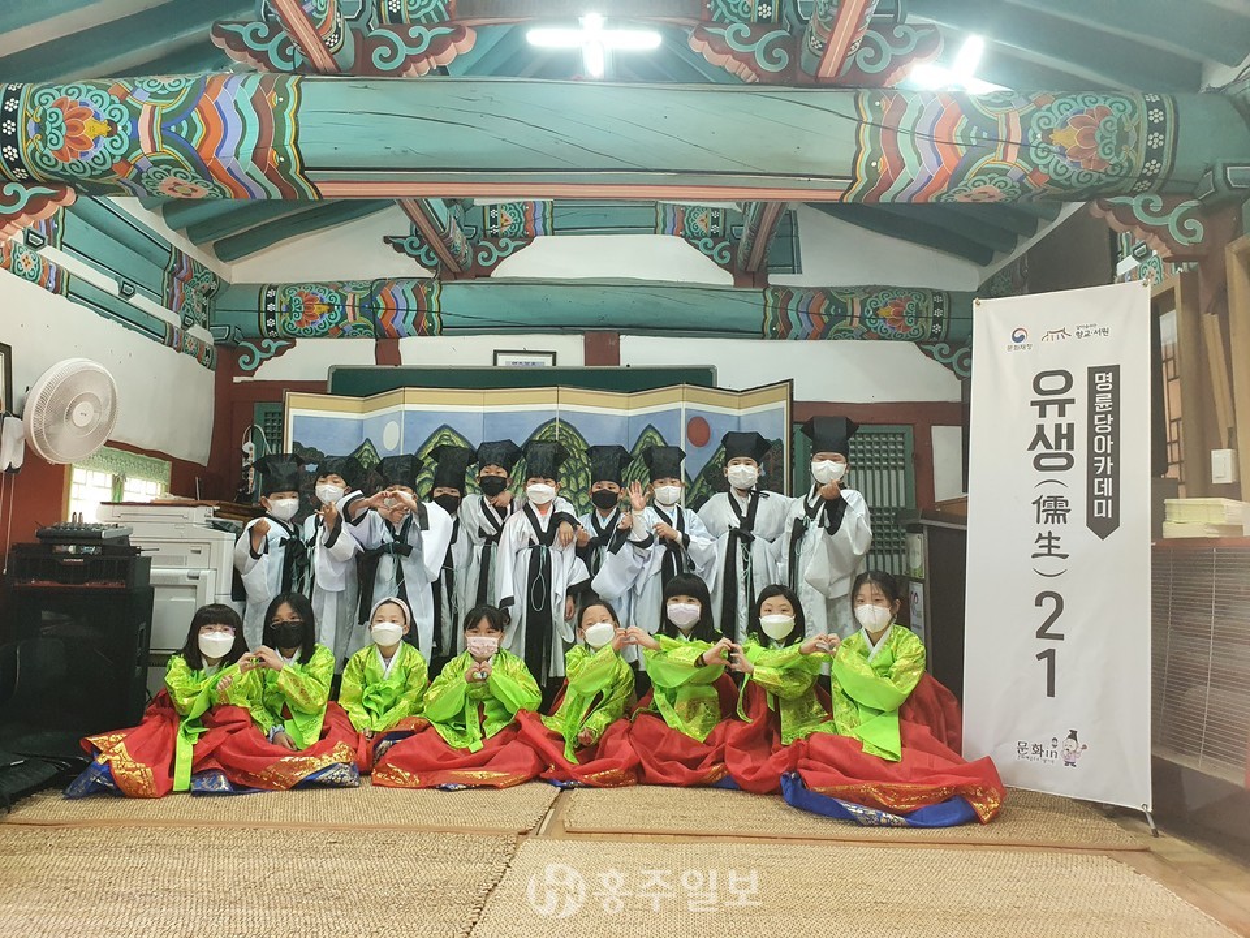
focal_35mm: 26
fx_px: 939
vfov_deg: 53.1
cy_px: 469
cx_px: 625
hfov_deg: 67.3
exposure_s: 1/120
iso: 320
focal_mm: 4.32
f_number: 2.4
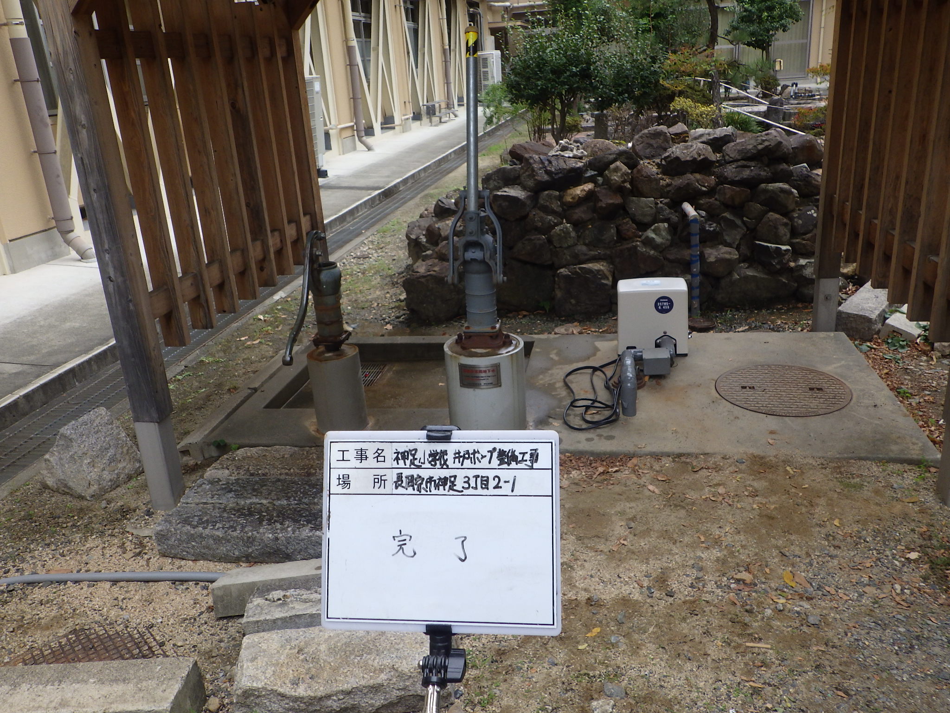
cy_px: 356
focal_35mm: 28
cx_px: 475
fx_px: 768
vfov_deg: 49.7
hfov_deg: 63.4
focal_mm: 5
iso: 125
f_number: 4.2
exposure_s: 1/200
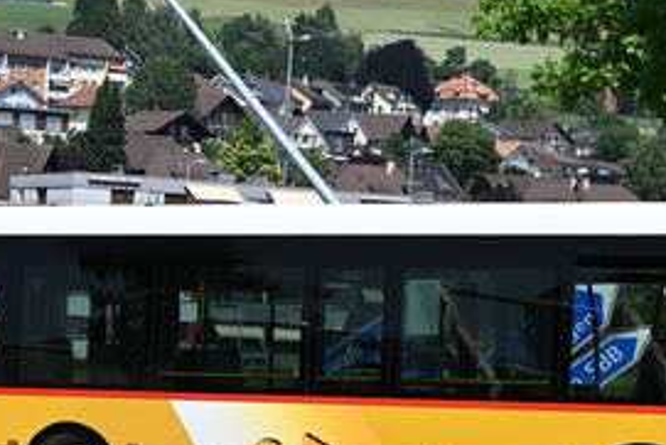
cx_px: 317
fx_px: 3868
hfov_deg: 9.8
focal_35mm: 209
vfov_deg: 6.6
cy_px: 295
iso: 1600
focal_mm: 70
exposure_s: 1/2500
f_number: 13
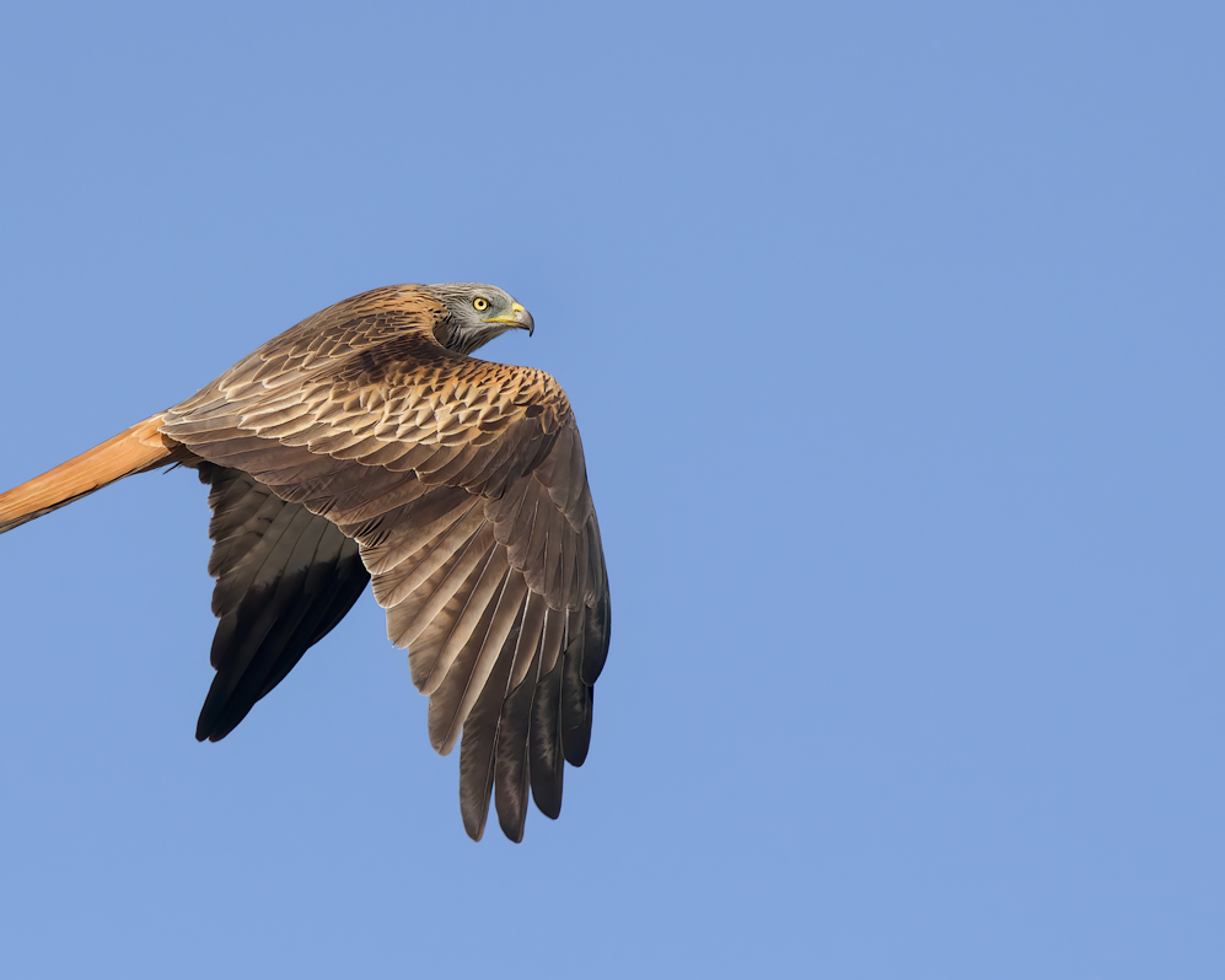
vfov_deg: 1.8
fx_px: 30714
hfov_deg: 2.3
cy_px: 490
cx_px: 527
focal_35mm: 847
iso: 1250
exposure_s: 1/2500
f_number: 8
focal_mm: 500
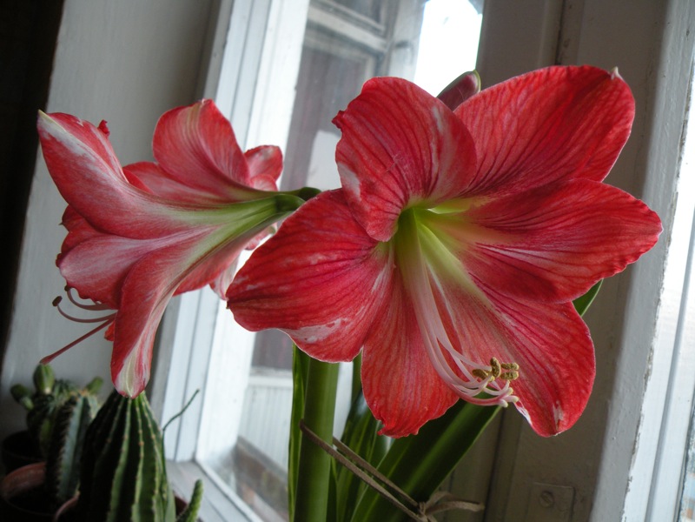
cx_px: 348
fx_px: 542
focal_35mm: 27
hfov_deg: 65.3
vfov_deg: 51.4
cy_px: 261
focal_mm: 4.7
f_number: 2.8
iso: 136
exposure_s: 1/54.3
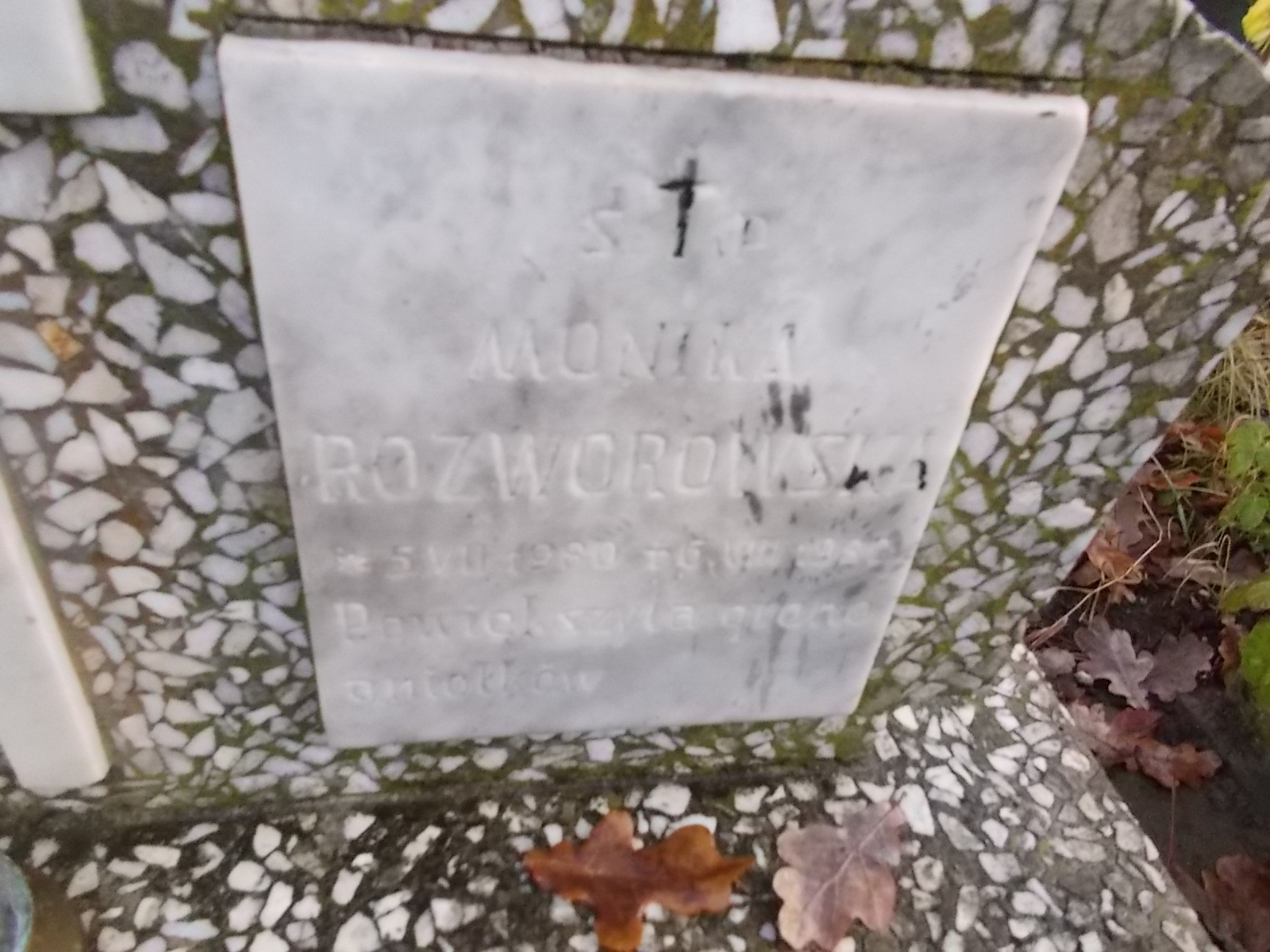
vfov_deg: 53.1
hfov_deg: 67.3
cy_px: 476
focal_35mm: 26
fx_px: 954
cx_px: 635
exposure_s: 1/80
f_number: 8
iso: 400
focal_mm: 4.6
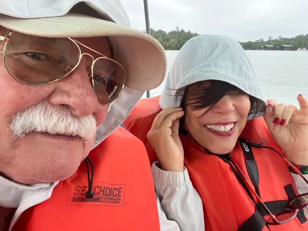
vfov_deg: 58.9
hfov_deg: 73.9
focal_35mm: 23
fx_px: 205
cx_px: 154
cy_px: 116
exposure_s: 1/121
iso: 80
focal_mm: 2.71
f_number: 2.2
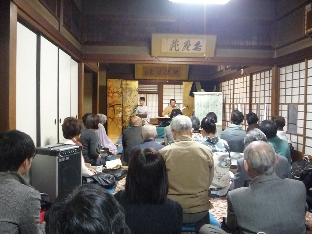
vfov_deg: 46.8
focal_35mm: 30
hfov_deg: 60.0
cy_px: 117
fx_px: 270
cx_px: 156
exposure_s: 1/30
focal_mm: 5.2
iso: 1600
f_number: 3.3
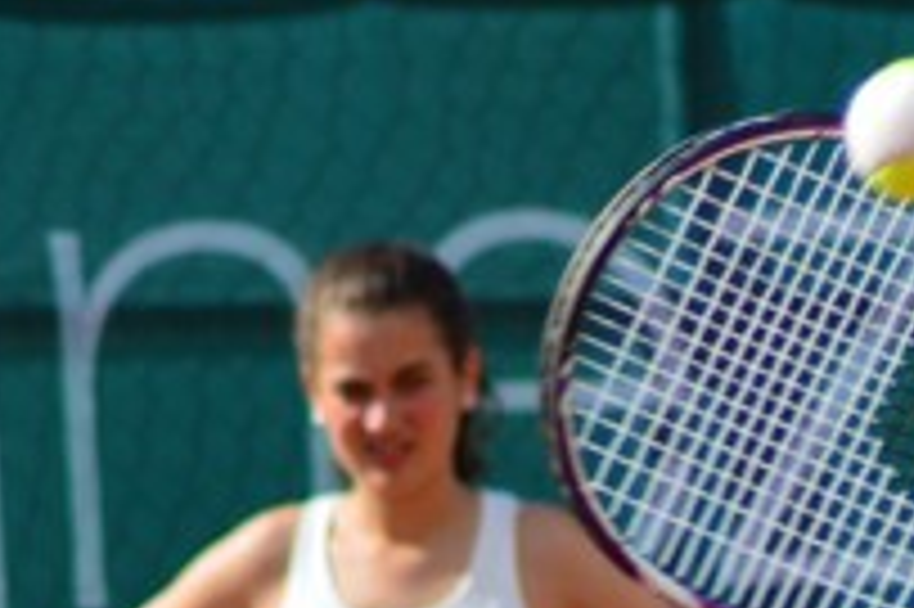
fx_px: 17250
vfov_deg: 2.0
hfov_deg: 3.0
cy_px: 1484
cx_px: 1261
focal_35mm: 680
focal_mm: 90
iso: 125
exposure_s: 1/1000
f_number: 4
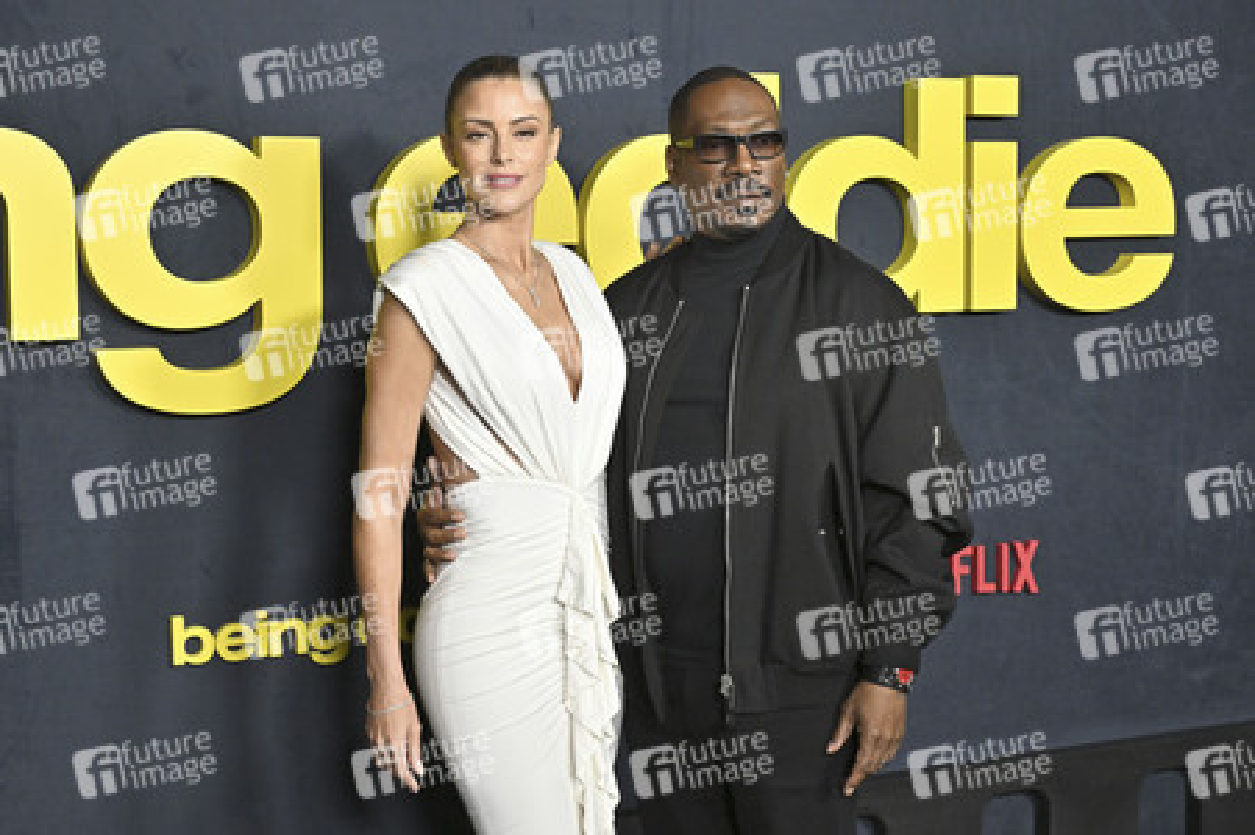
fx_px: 1707
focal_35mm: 49
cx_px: 628
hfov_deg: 40.4
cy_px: 418
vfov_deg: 27.5
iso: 2500
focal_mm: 49
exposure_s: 1/320
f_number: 5.6
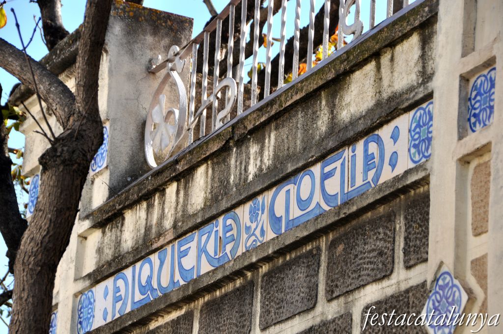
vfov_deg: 8.1
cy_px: 167
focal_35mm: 168
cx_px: 252
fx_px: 2344
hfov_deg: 12.2
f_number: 8
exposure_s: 1/250
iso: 200
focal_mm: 112
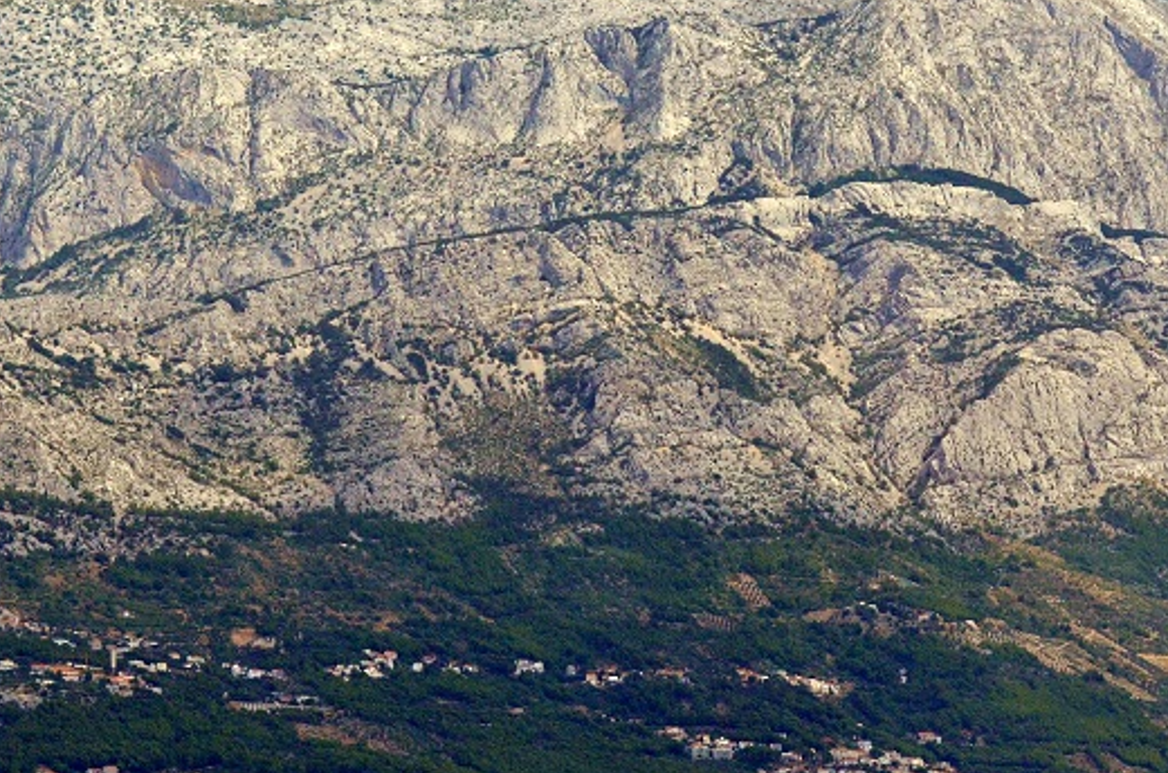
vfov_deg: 6.8
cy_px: 207
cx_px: 588
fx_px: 6538
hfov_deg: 10.2
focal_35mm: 202
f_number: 6.3
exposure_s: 1/8000
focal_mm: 70
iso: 1600
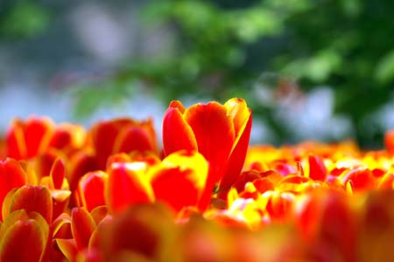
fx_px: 2952
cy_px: 131
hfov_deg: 7.6
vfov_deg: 5.1
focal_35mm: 270
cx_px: 197
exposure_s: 1/160
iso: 100
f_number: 4
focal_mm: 180
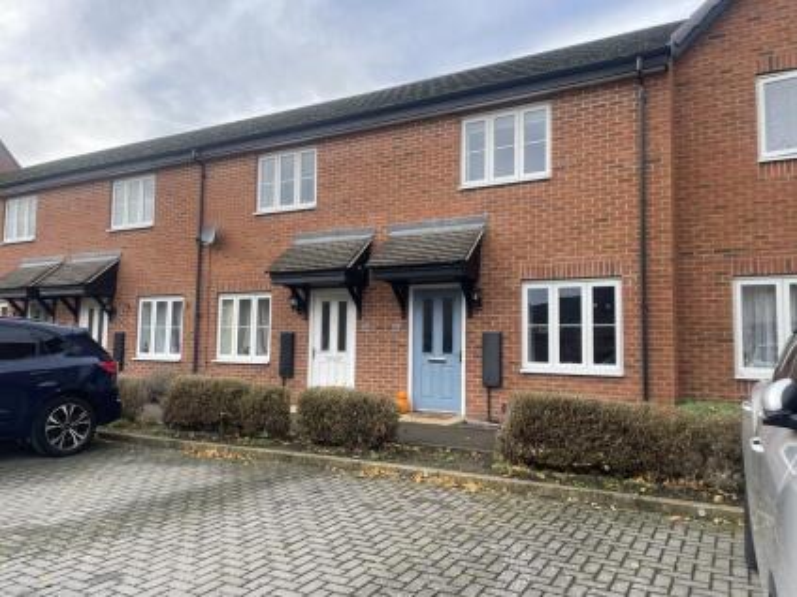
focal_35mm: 26
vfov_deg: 53.0
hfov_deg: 67.3
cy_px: 298
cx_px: 398
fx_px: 598
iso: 32
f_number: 1.6
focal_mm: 4.2
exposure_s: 1/812
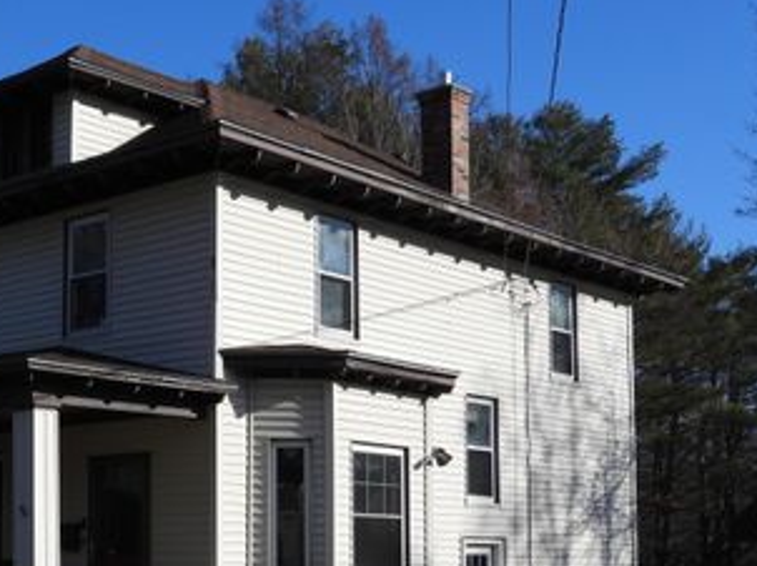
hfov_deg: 30.2
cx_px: 188
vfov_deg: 22.9
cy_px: 462
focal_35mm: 63
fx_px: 1377
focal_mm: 6.8
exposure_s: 1/2000
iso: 100
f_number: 3.2
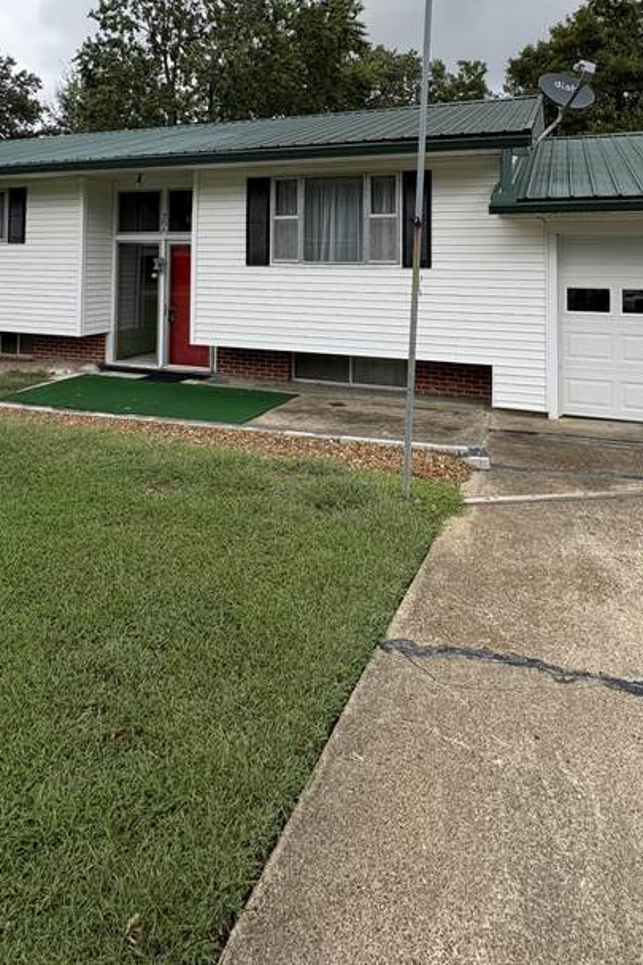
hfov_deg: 55.1
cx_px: 337
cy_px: 233
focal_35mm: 23
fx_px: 617
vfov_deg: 70.6
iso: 40
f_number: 2.2
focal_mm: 2.22
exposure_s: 1/1143
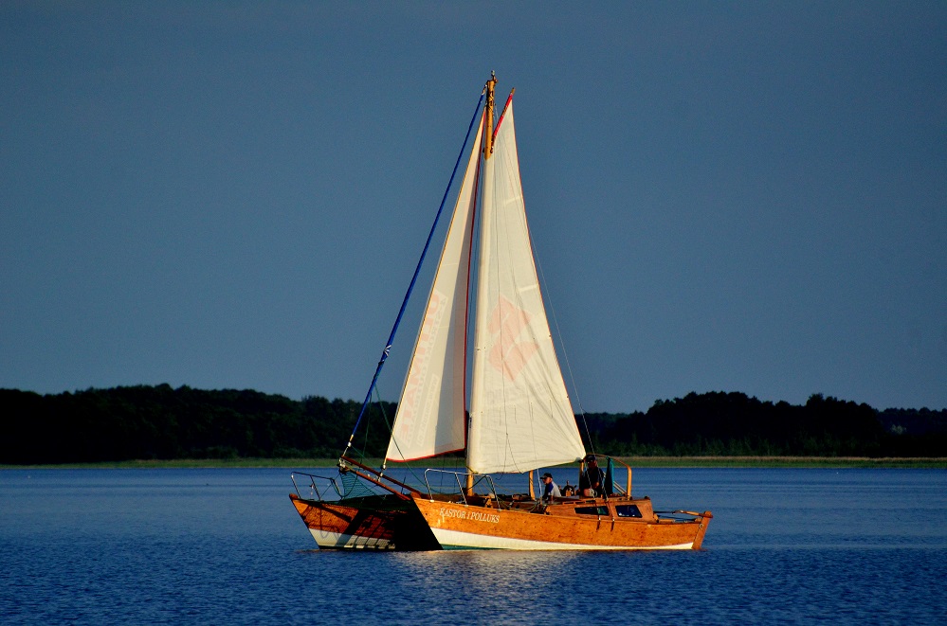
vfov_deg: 3.0
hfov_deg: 4.6
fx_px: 11809
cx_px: 474
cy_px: 313
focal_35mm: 450
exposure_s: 1/8000
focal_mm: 300
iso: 1600
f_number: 5.6
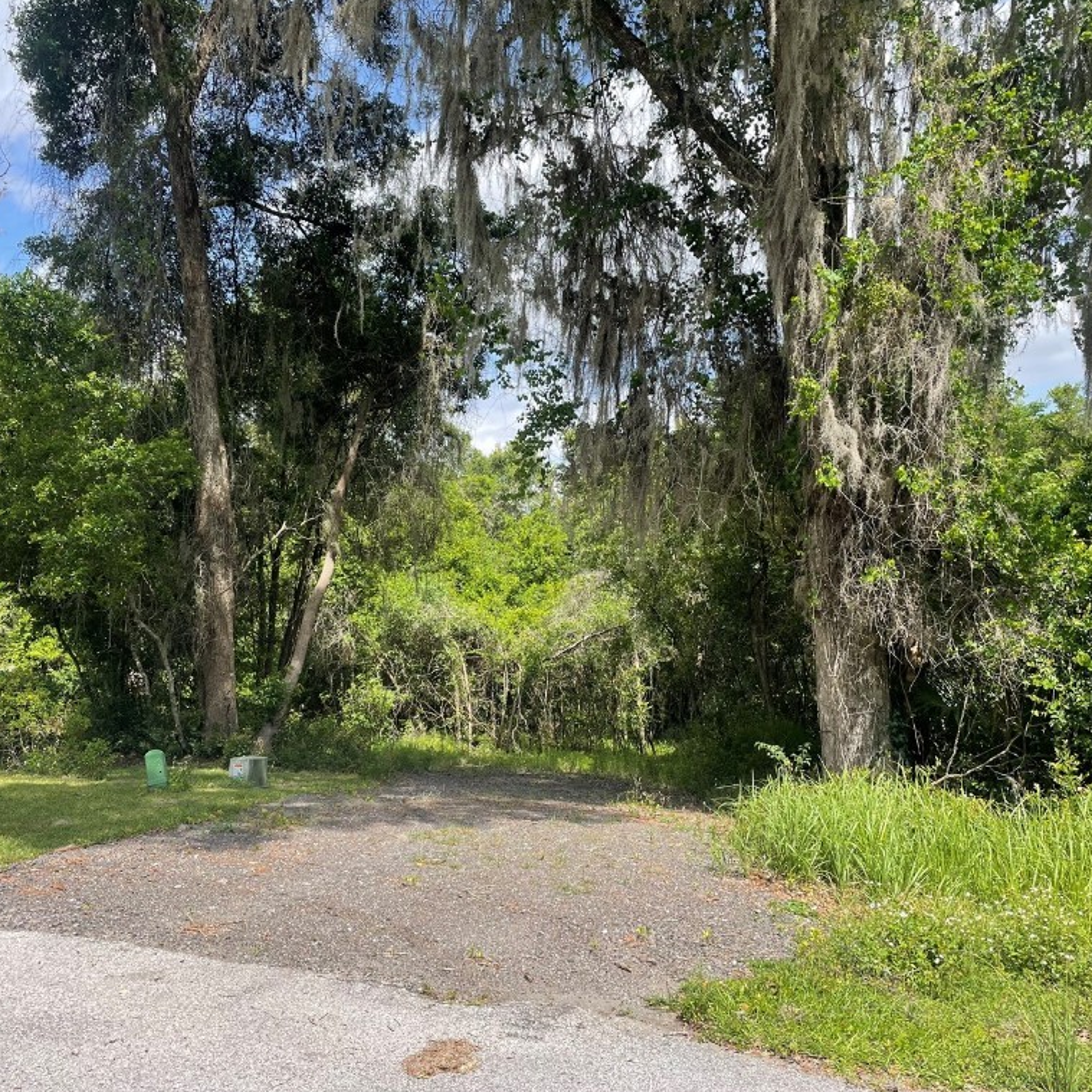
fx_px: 1106
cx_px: 518
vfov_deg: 52.5
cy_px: 550
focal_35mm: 31
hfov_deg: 52.5
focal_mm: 4.2
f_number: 1.6
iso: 32
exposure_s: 1/1575
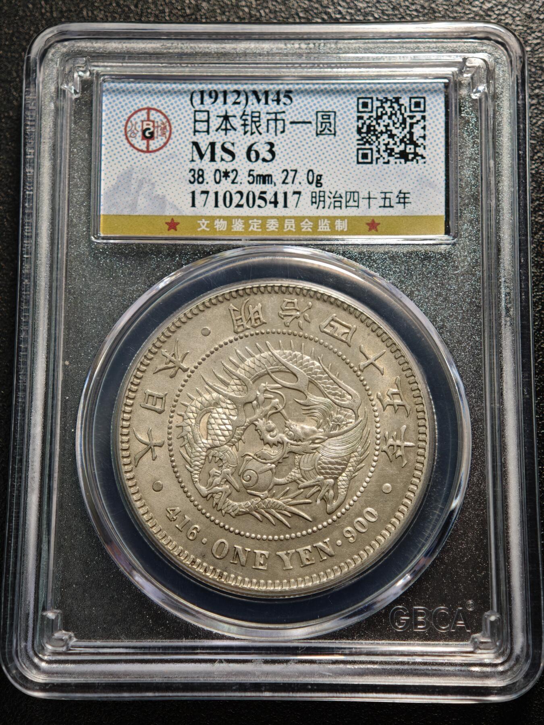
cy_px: 362
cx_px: 272
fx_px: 1257
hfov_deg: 24.4
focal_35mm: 60
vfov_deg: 32.2
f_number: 2
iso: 640
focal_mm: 9
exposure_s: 1/110
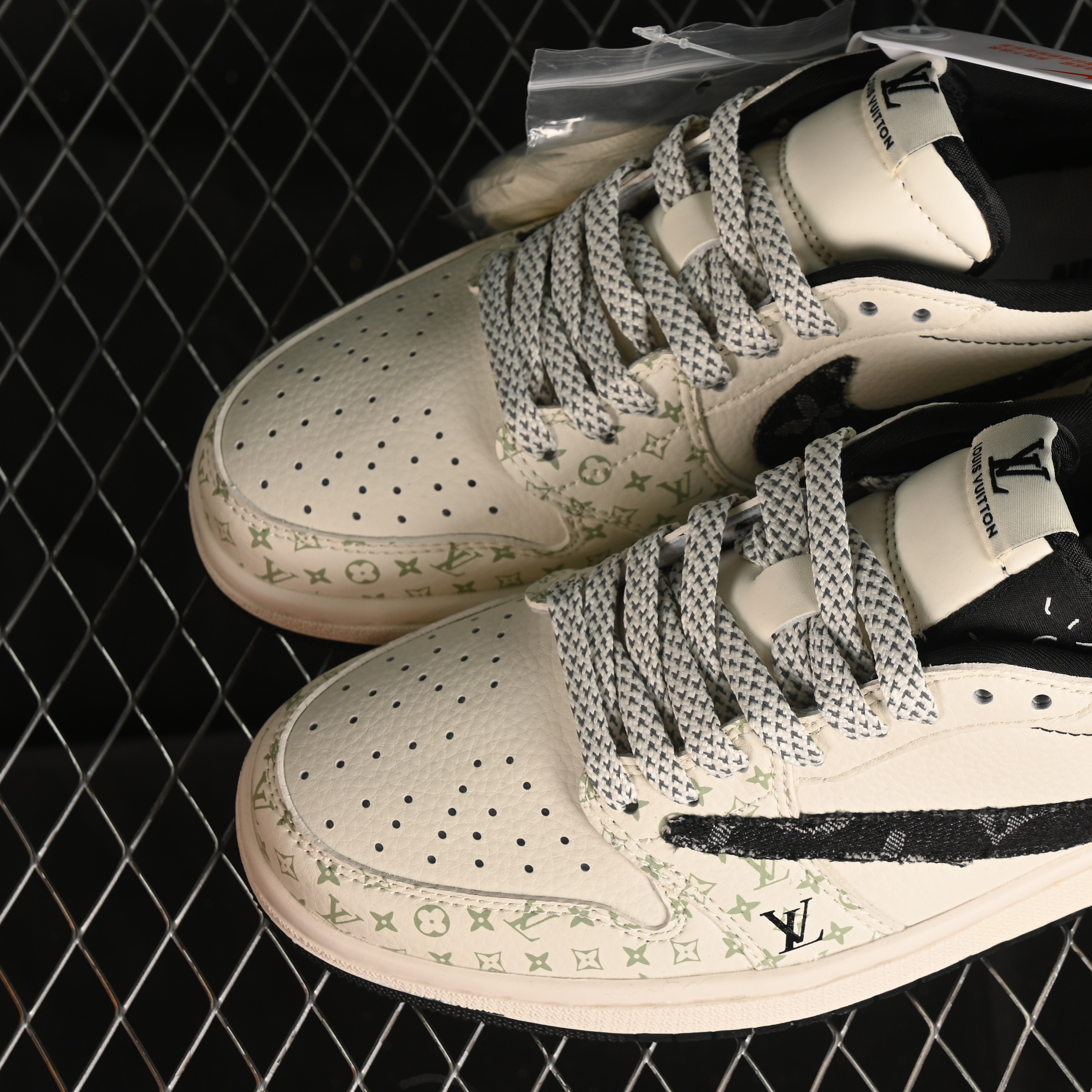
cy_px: 546
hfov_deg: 18.0
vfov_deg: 18.1
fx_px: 3426
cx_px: 818
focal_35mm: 96
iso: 160
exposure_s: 1/60
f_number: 7.1
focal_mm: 50
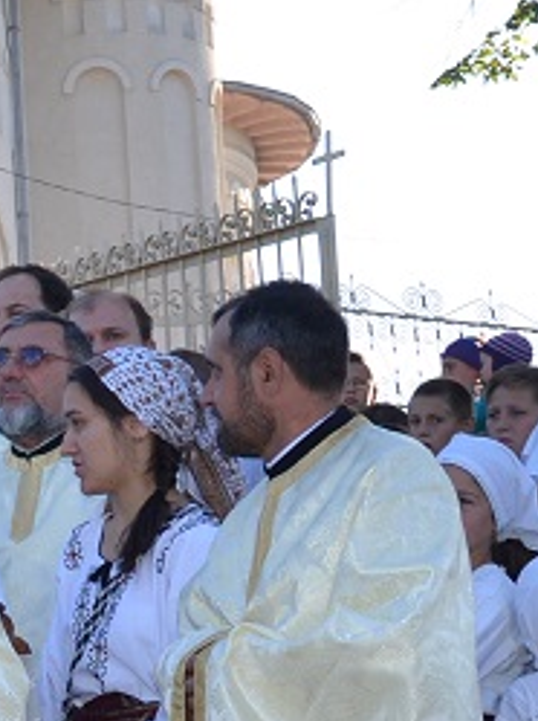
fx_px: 2597
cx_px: -434
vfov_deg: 15.6
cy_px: 631
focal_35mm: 125
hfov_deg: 11.0
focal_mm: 18
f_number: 5
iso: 100
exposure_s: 1/250
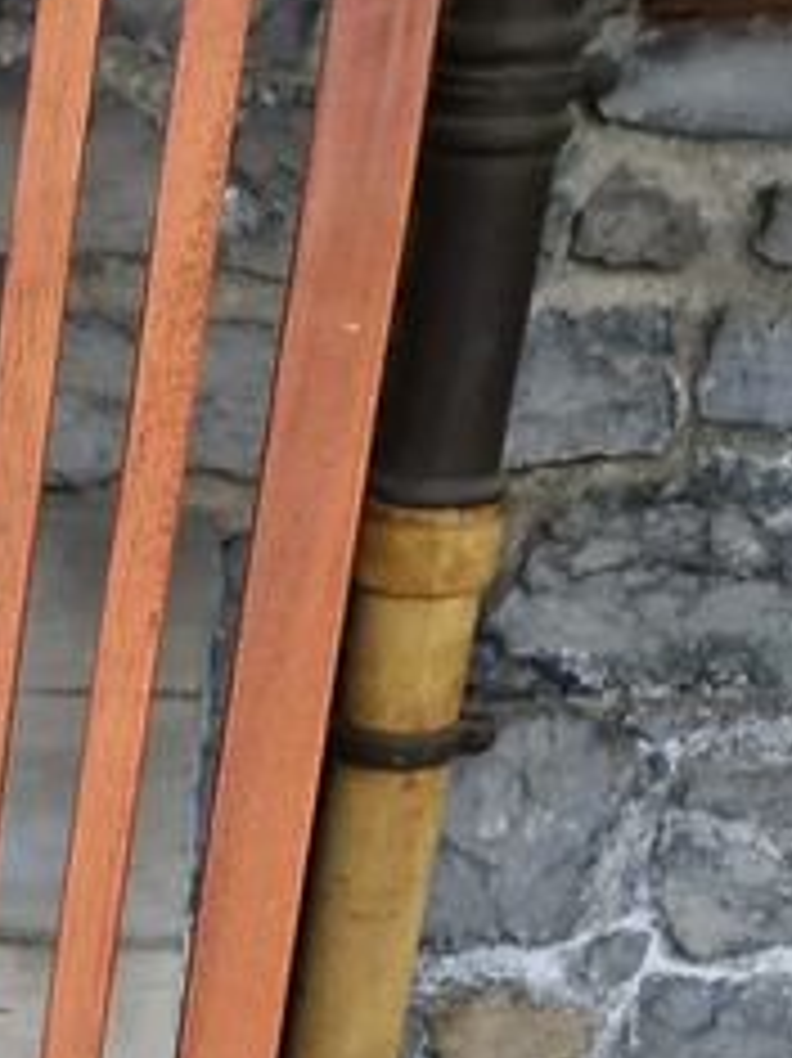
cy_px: 1531
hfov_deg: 13.0
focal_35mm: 98
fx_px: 2992
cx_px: -806
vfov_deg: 18.1
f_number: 1.8
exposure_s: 1/239
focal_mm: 5.4
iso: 50
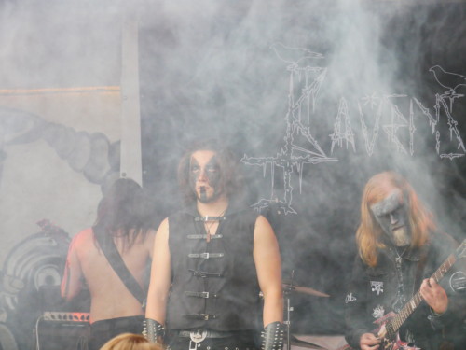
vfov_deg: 13.5
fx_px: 1481
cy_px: 175
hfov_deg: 17.9
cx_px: 233
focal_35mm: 110
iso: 1600
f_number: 5.6
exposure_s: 1/160
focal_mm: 55
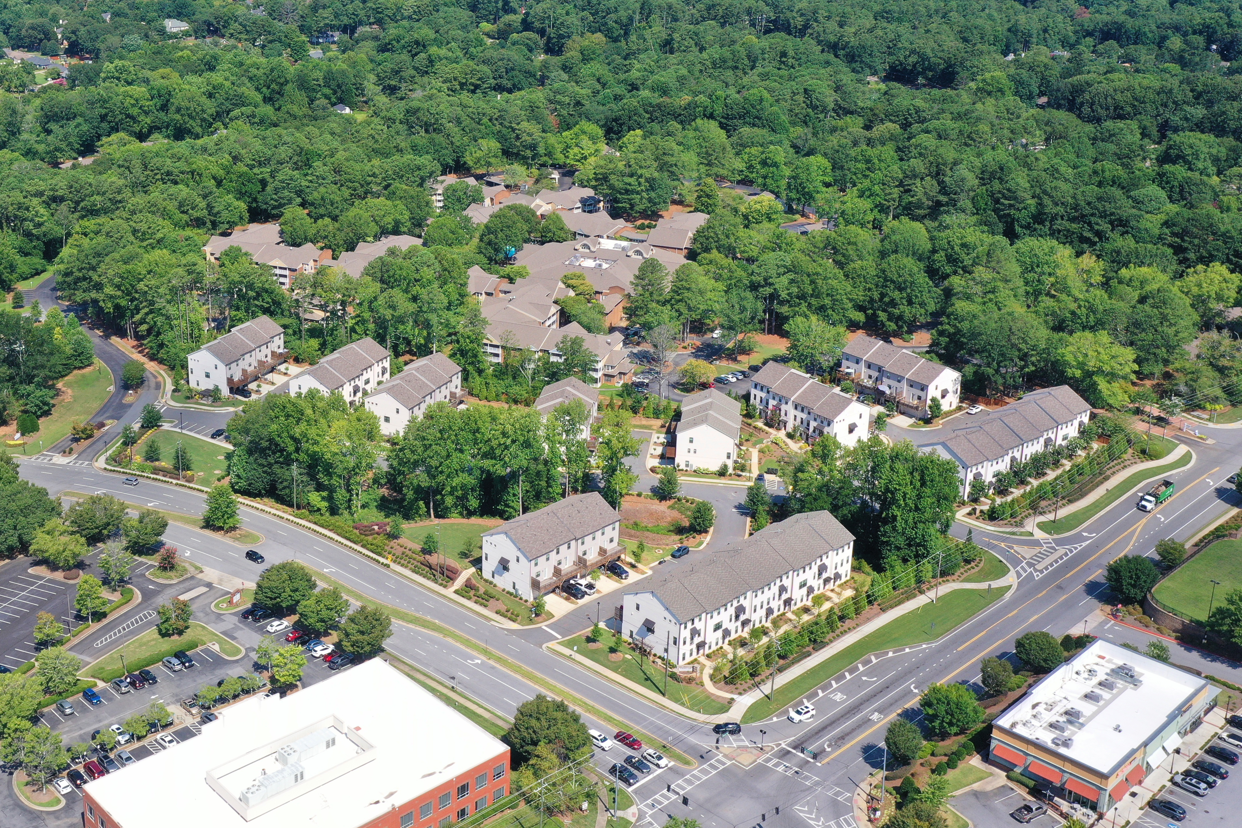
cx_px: 621
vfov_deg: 46.4
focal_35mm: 28
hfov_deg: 65.5
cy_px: 414
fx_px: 966
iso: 100
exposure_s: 1/400
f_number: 5.6
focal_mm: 10.26
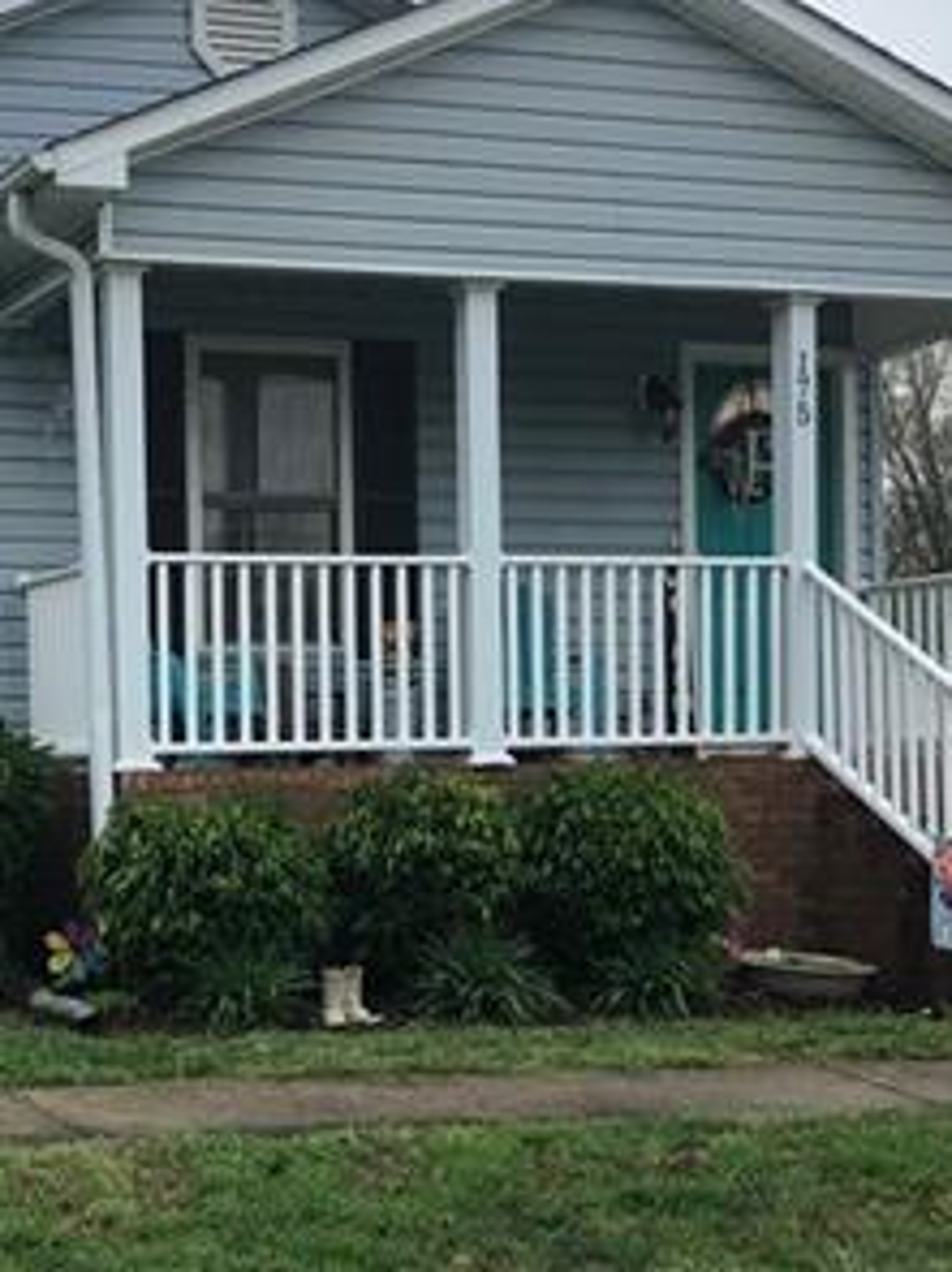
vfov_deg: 26.6
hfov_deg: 19.9
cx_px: 172
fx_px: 2679
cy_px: 824
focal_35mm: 73
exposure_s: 1/40
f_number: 1.8
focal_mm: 3.99
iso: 20
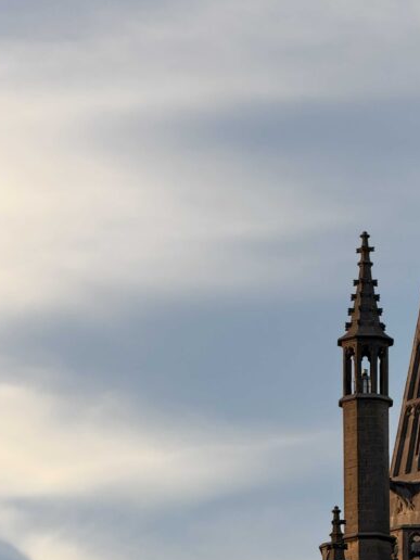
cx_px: 355
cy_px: 398
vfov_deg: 8.3
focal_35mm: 238
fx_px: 3850
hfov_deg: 6.2
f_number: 2.8
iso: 50
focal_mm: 15.66
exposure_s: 1/616
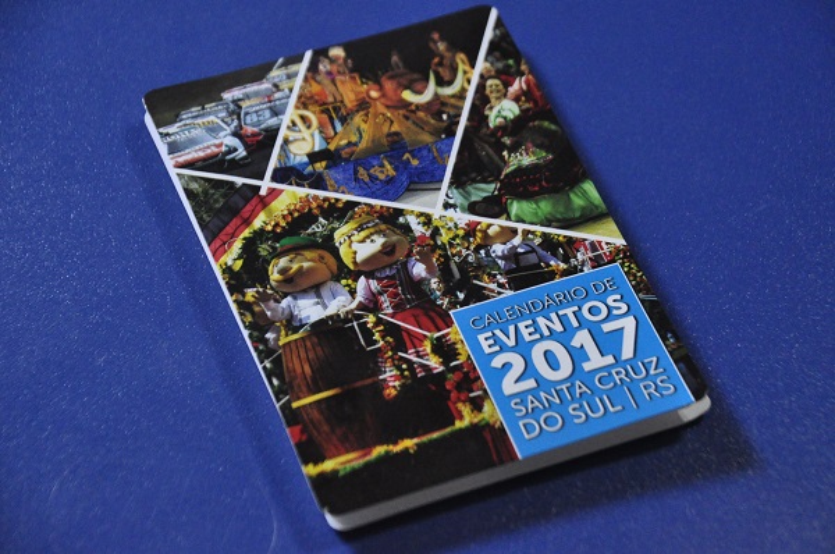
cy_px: 277
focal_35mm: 142
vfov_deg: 9.6
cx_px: 418
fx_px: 3300
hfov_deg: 14.4
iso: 3200
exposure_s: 1/80
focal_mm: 95
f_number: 5.6
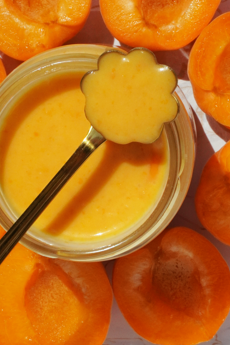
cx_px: 176
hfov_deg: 9.7
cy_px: 148
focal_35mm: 141
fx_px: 1351
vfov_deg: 14.5
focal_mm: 50
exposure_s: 1/1000
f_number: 18
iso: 1000
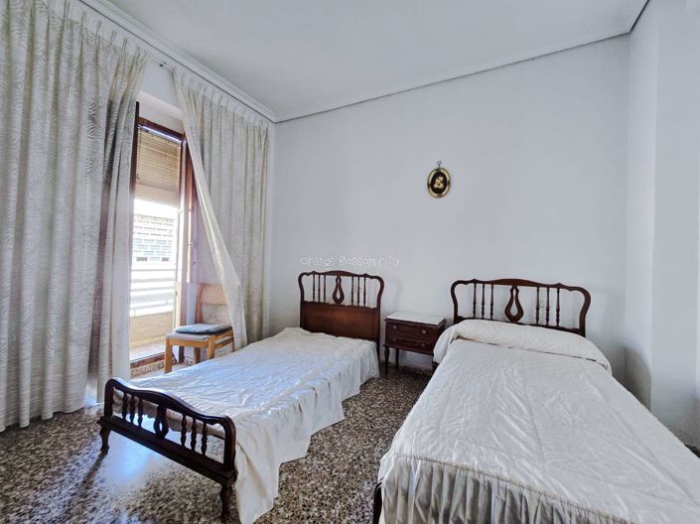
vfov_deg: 89.9
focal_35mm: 13
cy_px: 262
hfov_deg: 106.2
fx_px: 263
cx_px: 350
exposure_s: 1/50
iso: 80
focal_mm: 2.2
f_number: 2.2
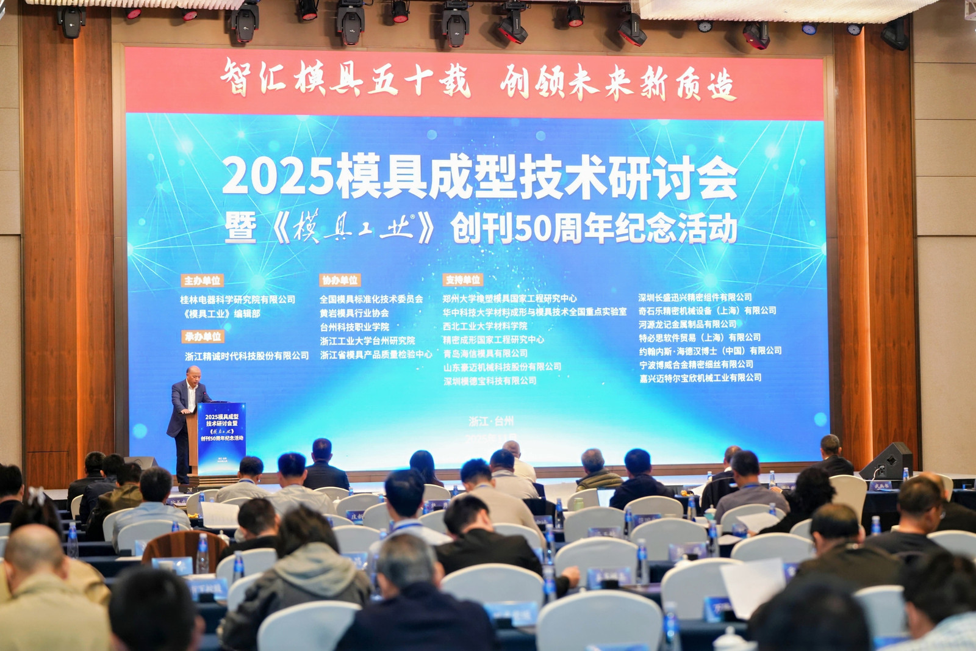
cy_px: 326
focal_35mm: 88
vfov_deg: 15.5
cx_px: 488
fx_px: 2386
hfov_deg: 23.1
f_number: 2.8
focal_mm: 88
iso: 1250
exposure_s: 1/200
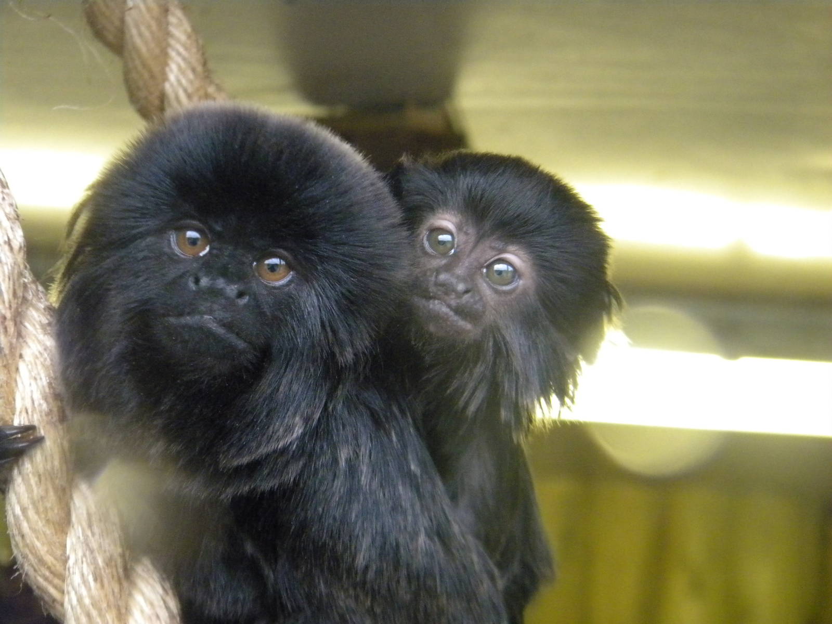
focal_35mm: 105
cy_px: 312
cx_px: 416
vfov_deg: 14.1
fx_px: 2524
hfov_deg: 18.7
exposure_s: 1/59.3
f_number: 4.7
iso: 800
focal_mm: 19
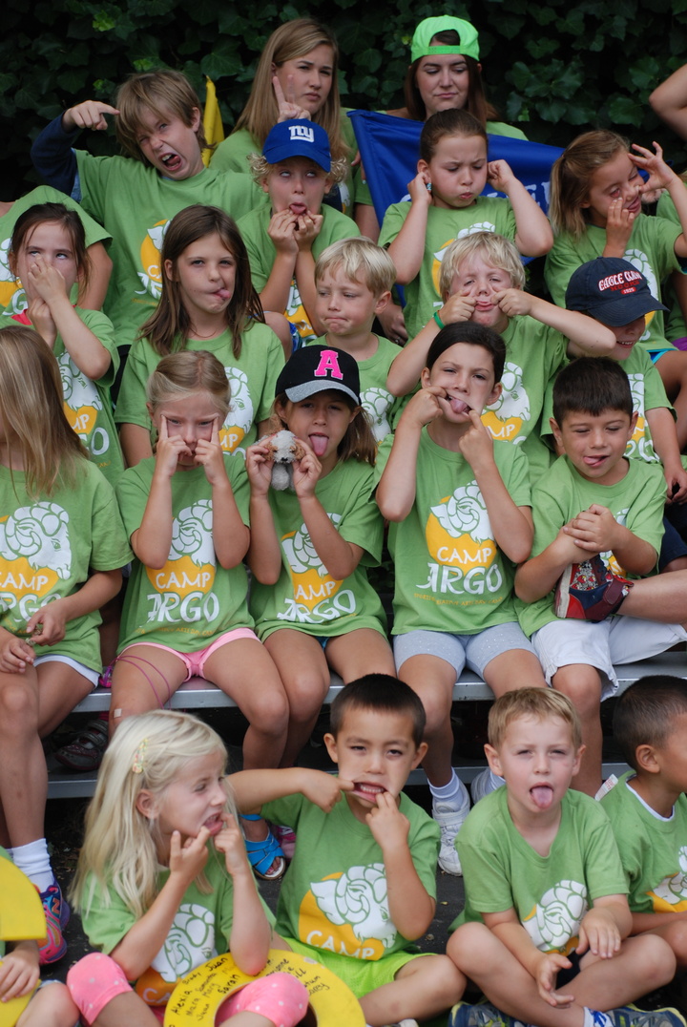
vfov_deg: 21.9
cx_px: 344
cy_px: 514
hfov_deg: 14.7
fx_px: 2655
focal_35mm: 93
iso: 200
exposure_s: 1/500
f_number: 5.3
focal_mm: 62
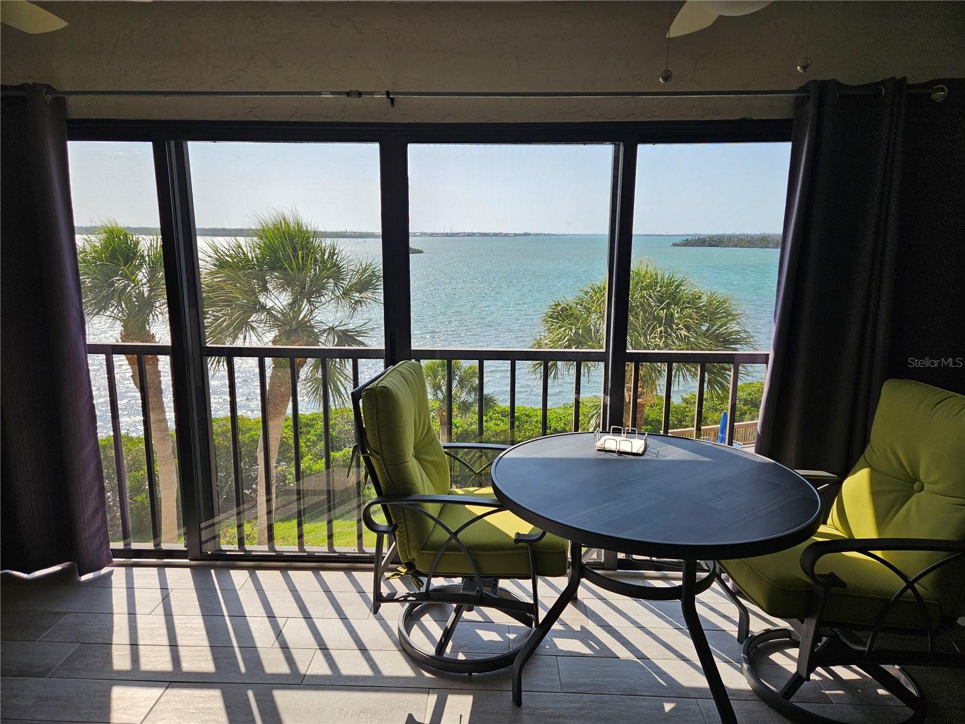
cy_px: 362
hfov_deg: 73.9
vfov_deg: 58.9
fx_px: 641
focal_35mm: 23
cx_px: 482
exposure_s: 1/541
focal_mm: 5.4
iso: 25
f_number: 1.8
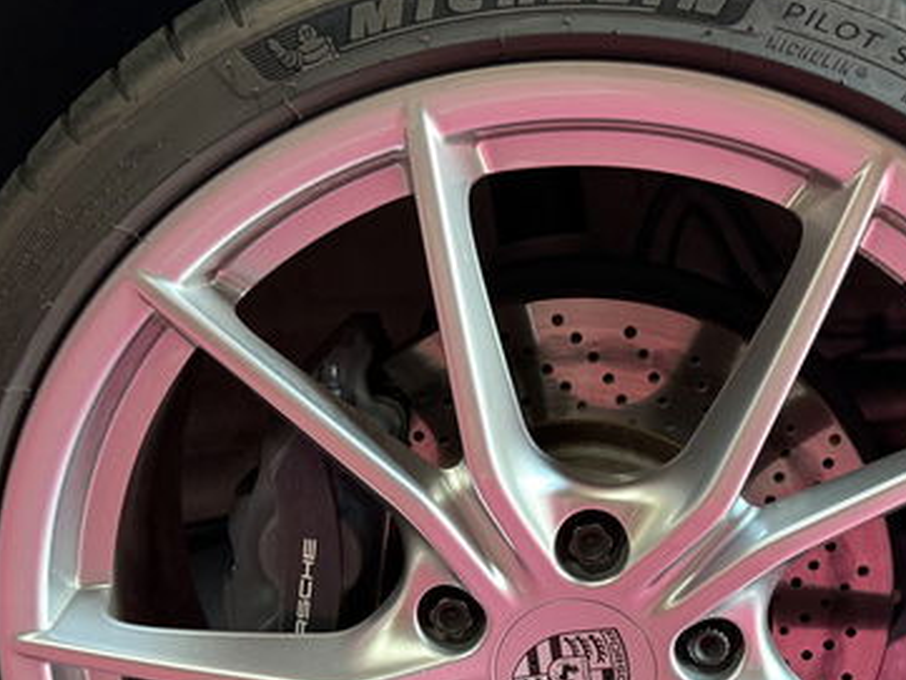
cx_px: 540
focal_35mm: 51
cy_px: 570
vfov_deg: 27.8
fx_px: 1335
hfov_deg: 37.3
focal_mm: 6.76
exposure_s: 1/60
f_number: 1.78
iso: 320
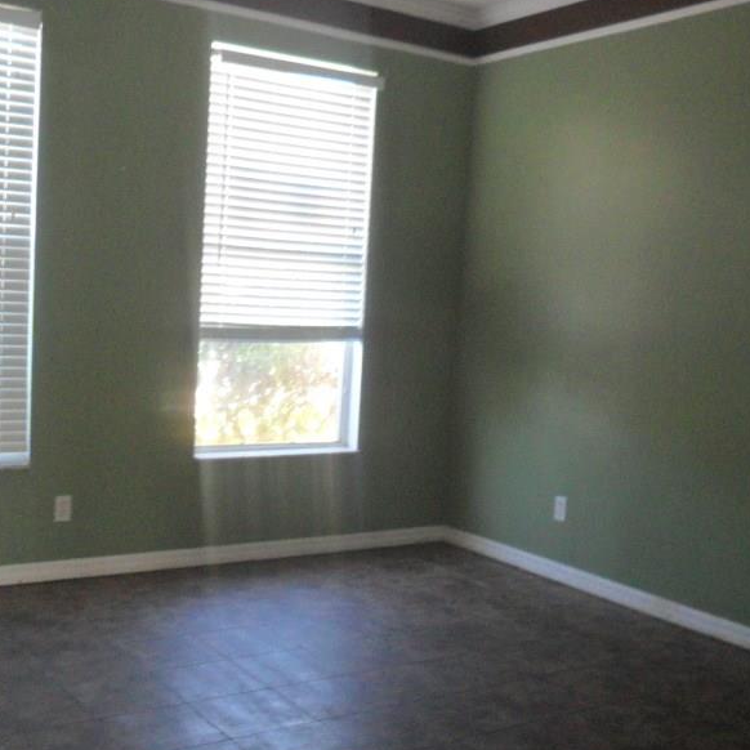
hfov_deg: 40.0
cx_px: 341
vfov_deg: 40.0
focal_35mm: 42
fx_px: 1030
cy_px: 393
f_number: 3.5
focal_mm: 4.9
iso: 240
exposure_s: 1/30
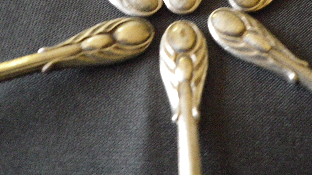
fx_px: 381
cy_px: 49
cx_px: 192
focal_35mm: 46
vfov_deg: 25.7
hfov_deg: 44.3
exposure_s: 1/10
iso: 800
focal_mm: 4.9
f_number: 2.6
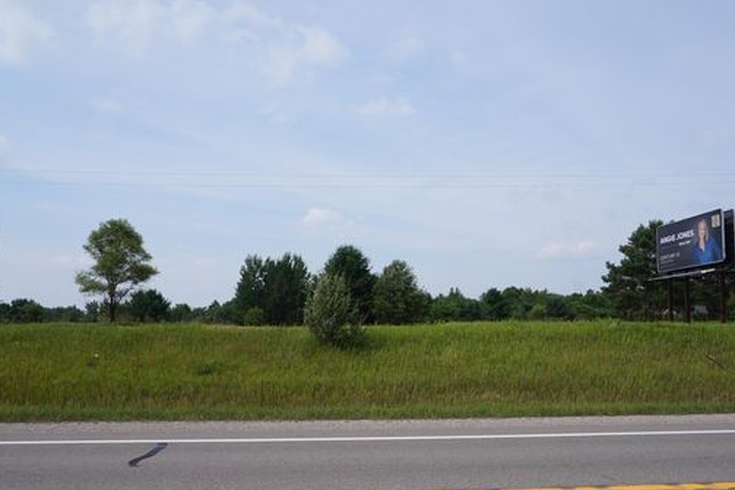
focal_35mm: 31
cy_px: 295
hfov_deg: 60.3
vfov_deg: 42.1
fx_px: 633
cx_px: 373
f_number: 14
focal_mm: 16
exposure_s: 1/100
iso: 100
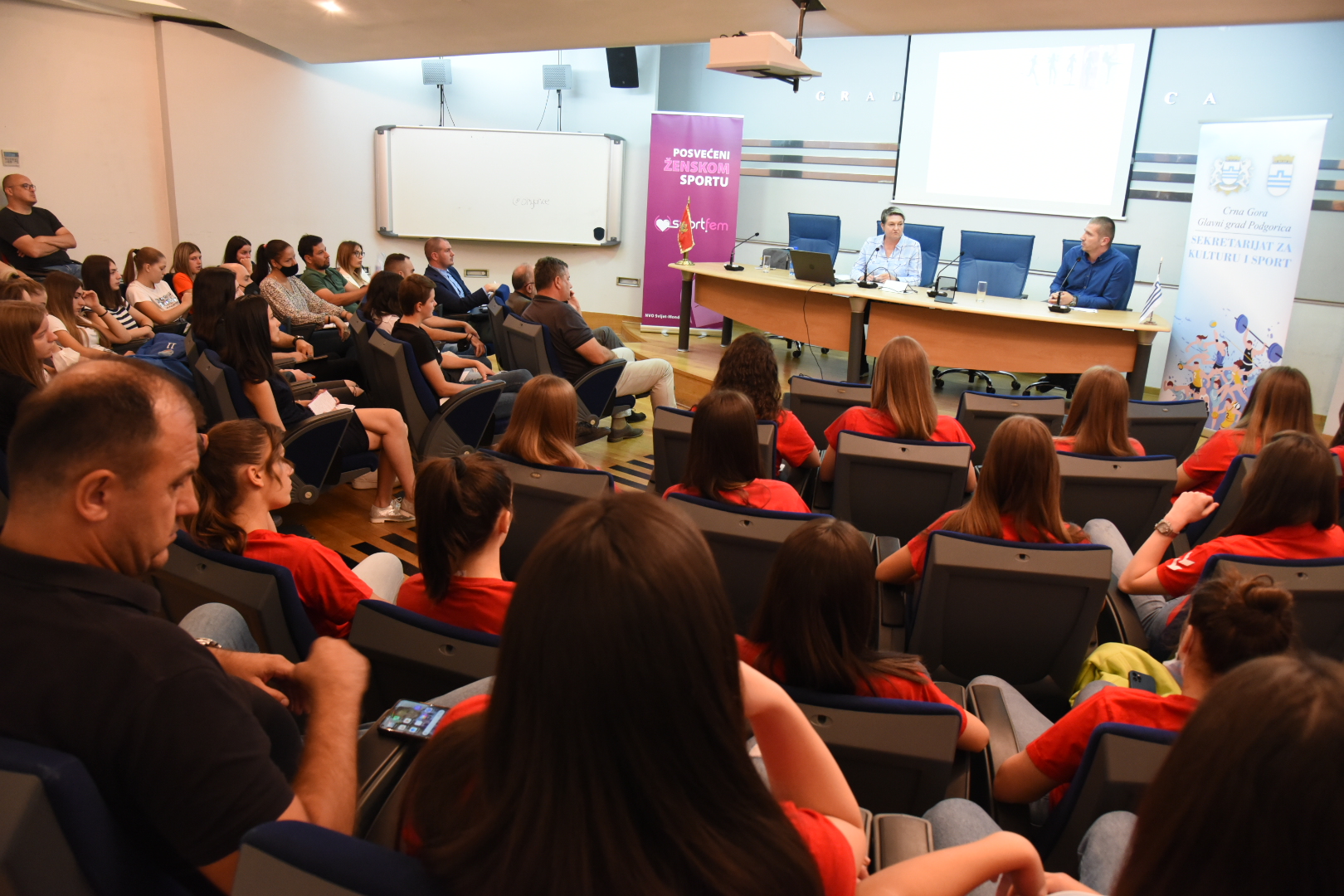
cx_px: 672
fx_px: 896
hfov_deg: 73.7
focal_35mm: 24
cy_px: 448
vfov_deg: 53.1
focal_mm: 24
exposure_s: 1/60
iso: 3200
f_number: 5.6
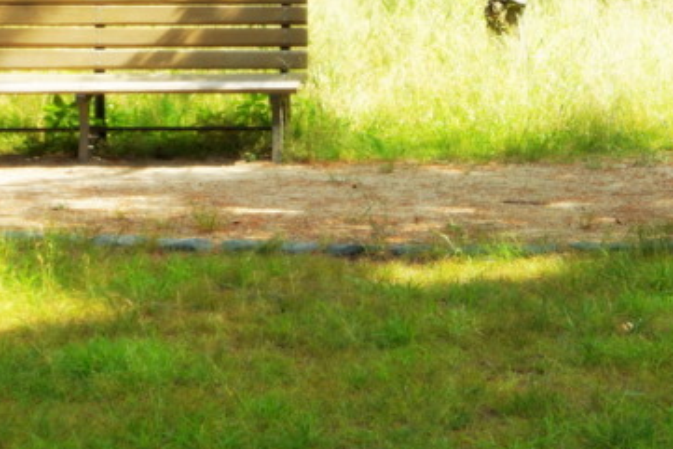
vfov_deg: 8.1
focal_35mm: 170
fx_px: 3179
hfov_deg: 11.8
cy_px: 39
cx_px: 789
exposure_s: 1/80
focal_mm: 40
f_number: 5.6
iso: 125
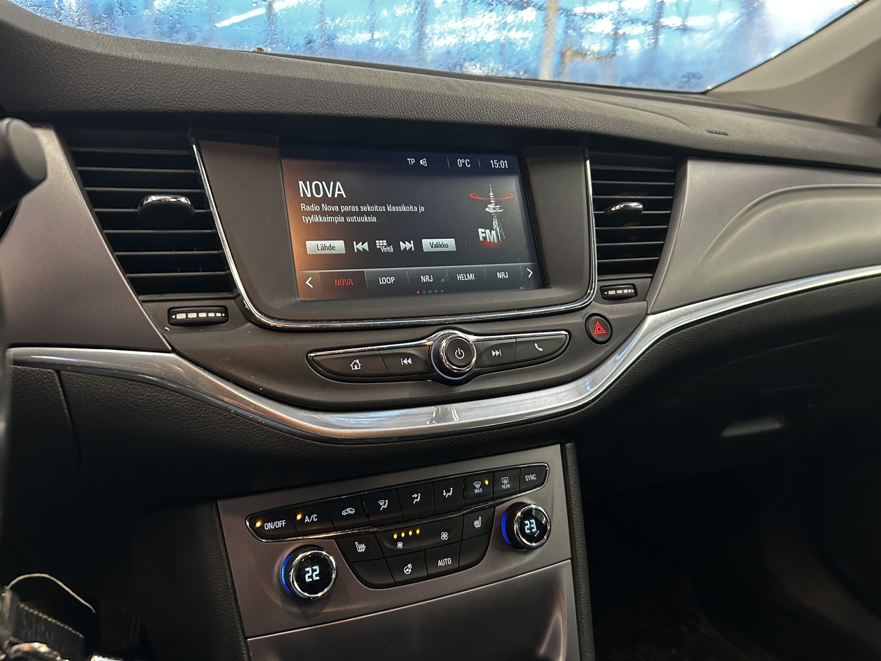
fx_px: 662
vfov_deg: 53.1
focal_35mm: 26
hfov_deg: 67.3
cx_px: 440
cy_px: 330
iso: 320
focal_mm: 5.7
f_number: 1.5
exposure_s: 1/50
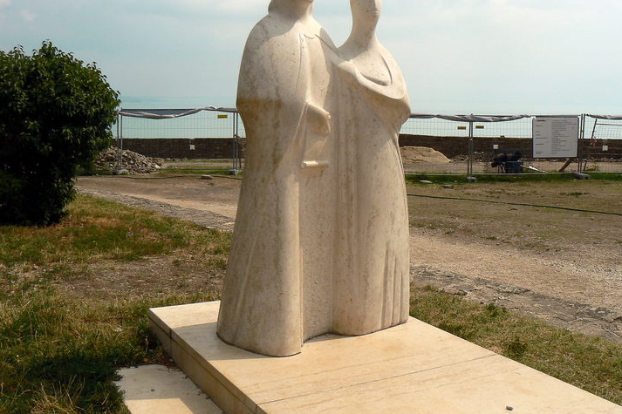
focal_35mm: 42
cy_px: 155
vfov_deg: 31.7
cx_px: 332
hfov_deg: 46.4
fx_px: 725
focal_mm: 6
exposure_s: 1/640
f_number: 8
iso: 80
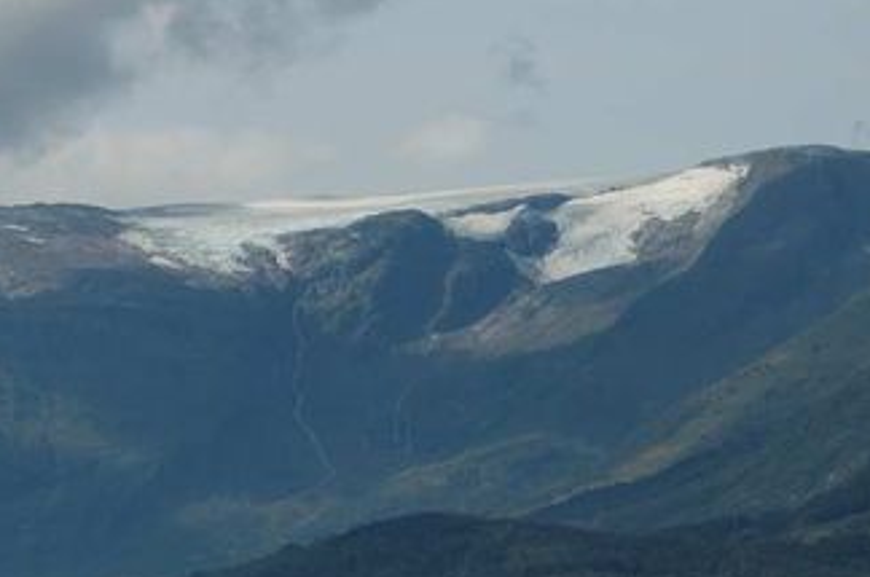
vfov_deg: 5.4
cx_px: 263
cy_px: 357
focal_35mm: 256
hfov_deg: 8.0
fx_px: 6177
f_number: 6.3
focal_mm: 85
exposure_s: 1/500
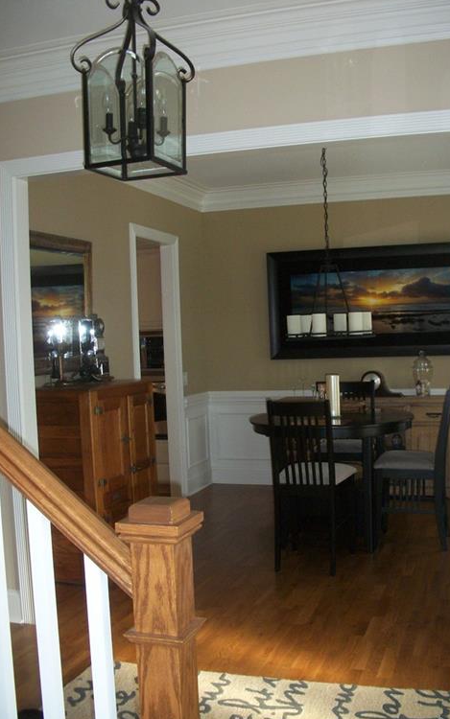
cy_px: 360
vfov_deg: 51.5
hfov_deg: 33.6
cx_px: 244
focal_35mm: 38
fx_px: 745
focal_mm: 6.3
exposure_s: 1/80
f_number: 3.1
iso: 160
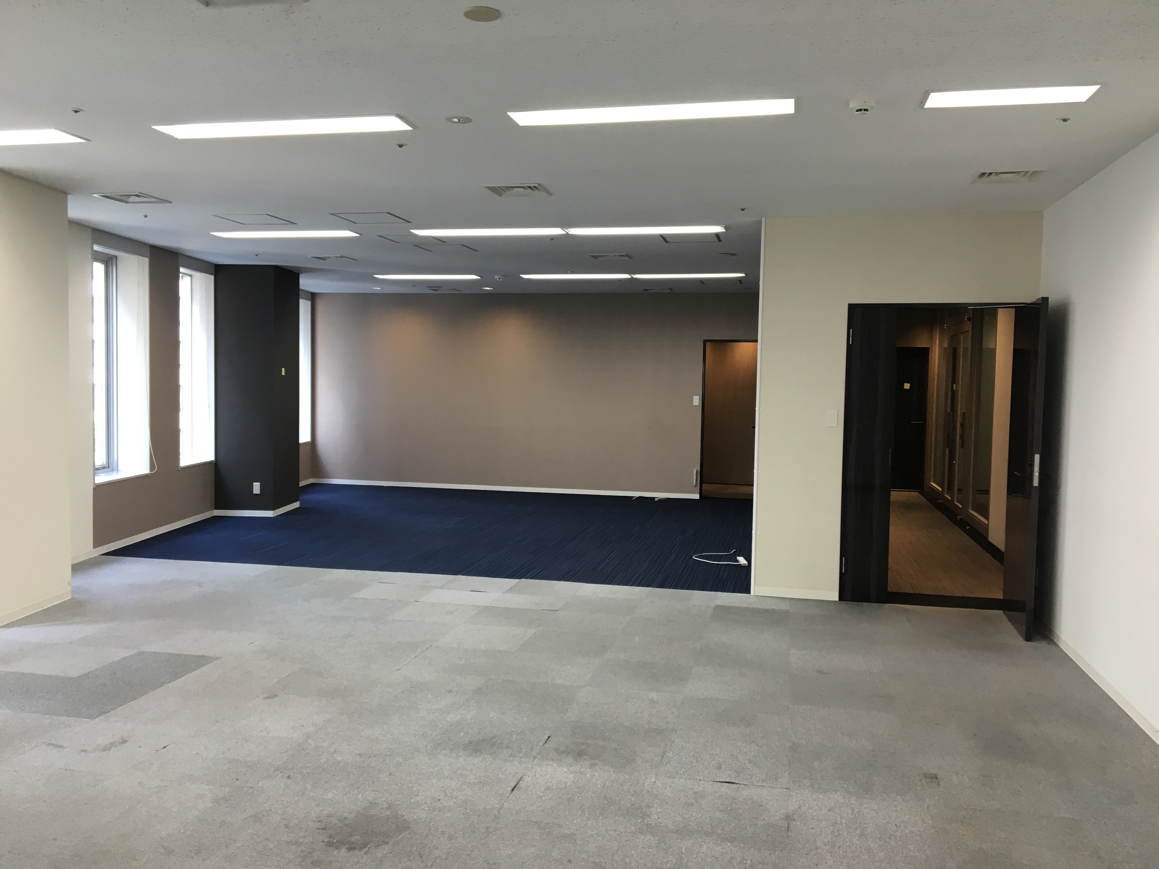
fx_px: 971
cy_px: 434
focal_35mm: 29
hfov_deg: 61.7
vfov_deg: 48.2
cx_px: 580
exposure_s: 1/33
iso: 32
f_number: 2.2
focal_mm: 4.15
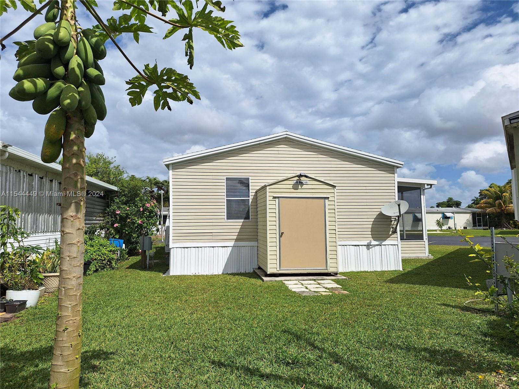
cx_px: 260
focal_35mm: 23
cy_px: 194
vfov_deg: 58.9
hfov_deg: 73.9
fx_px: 345
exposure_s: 1/5348
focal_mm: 5.54
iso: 40
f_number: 1.8
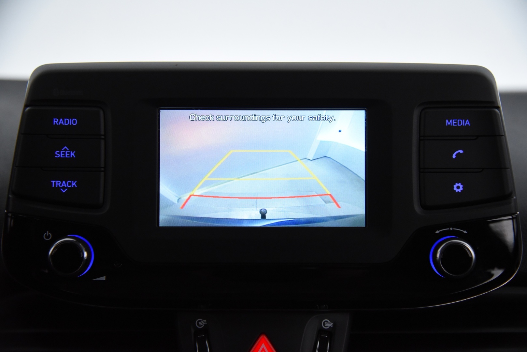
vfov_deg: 26.0
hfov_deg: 38.2
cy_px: 176
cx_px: 264
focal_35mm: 52
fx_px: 761
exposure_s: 1/125
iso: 4000
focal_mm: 52
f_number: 4
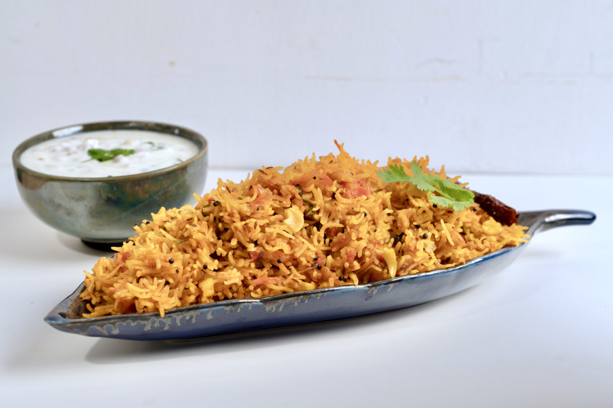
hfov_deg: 39.6
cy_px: 204
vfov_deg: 27.0
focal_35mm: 50
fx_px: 851
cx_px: 306
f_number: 6.3
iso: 160
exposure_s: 1/160
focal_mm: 50
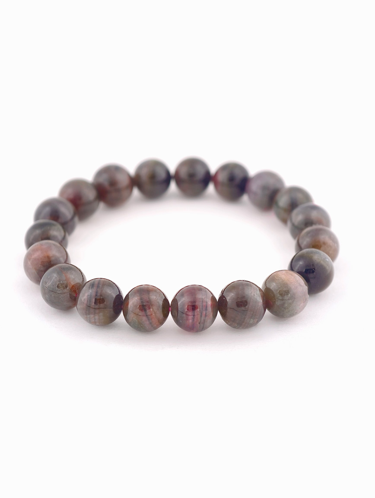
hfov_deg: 17.4
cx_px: 188
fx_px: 1225
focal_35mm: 85
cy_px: 249
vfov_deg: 23.0
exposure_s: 1/161
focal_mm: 22.48
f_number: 2.67
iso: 125
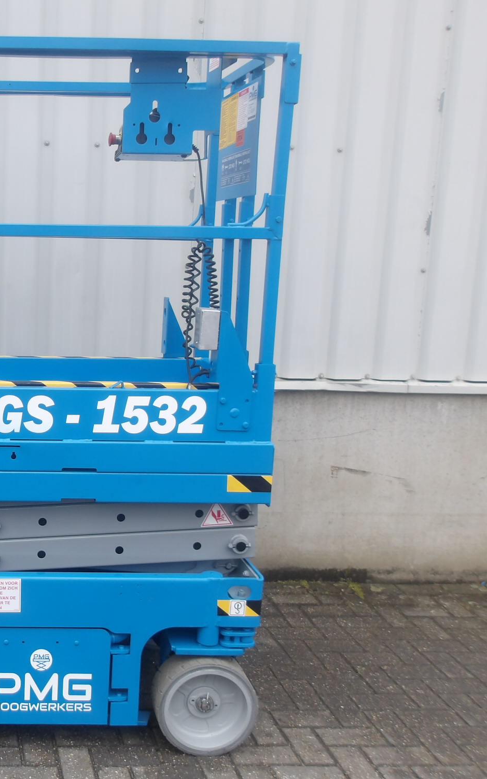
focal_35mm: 39
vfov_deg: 50.4
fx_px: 828
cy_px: 389
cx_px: -10
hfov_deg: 30.3
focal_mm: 4.9
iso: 100
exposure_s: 1/163
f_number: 3
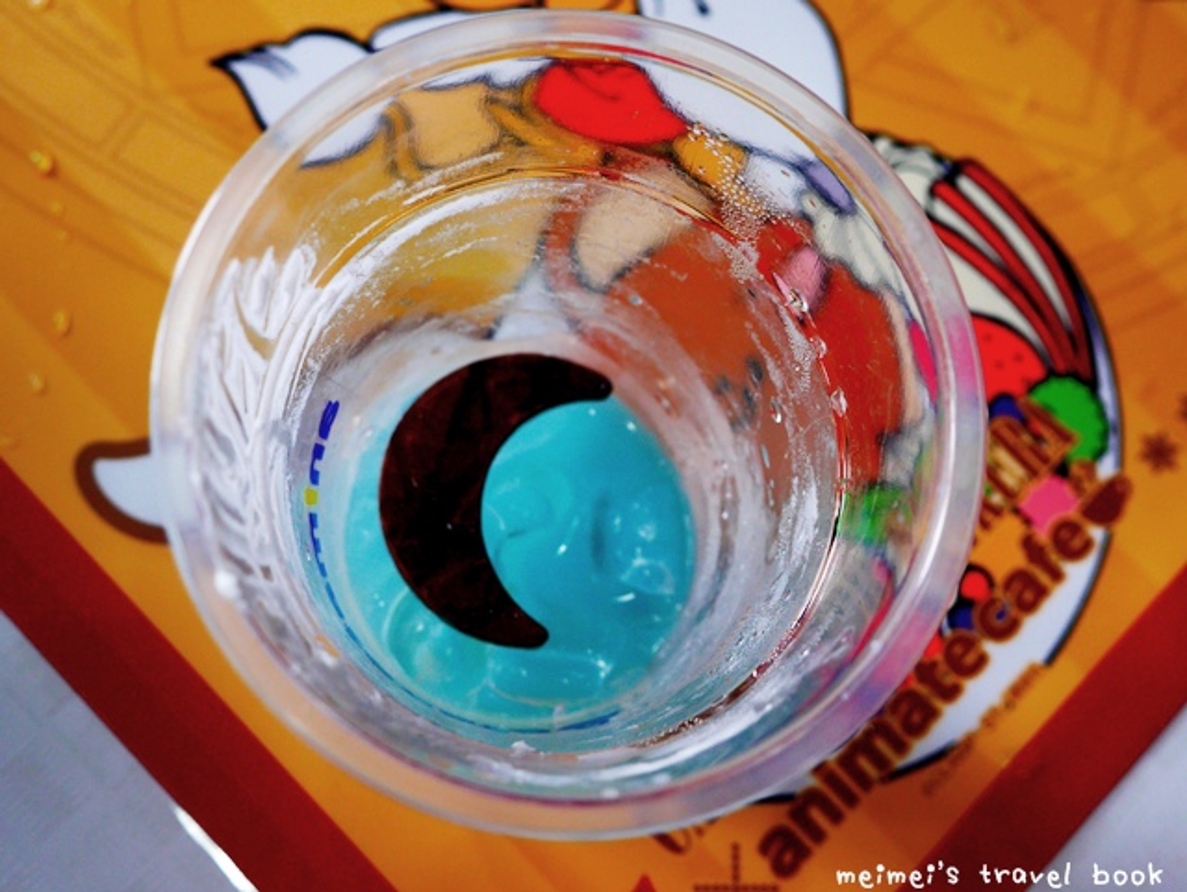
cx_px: 594
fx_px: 1373
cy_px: 446
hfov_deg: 46.8
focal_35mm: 40
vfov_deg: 36.0
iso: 320
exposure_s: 1/60
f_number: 4.4
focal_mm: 20
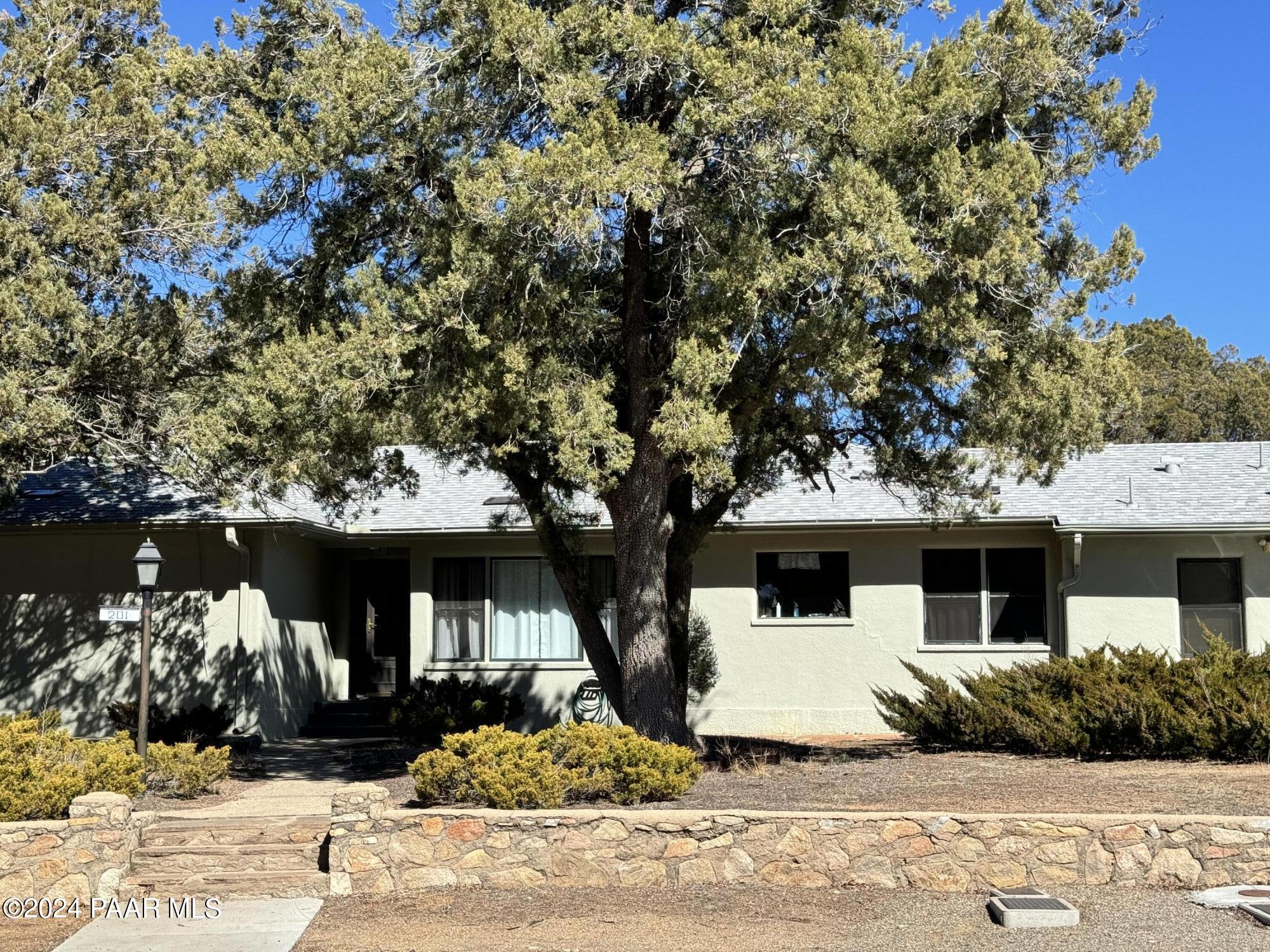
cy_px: 476
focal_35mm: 48
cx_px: 635
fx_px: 1761
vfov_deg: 30.3
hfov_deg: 39.7
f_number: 1.78
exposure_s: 1/3257
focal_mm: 6.86
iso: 64
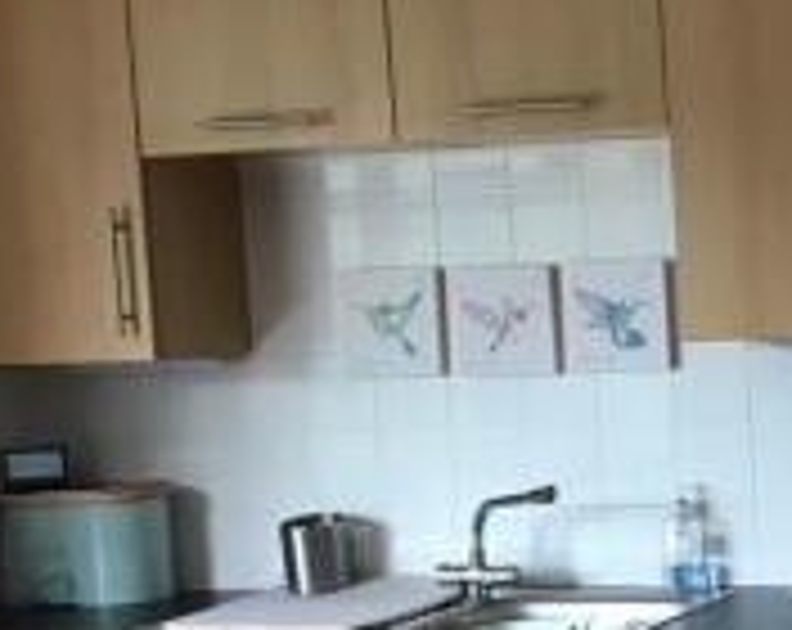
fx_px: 2198
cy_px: 434
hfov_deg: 19.0
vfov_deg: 16.3
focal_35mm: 94
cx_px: 1001
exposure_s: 1/33
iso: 32
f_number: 2.2
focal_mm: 4.15
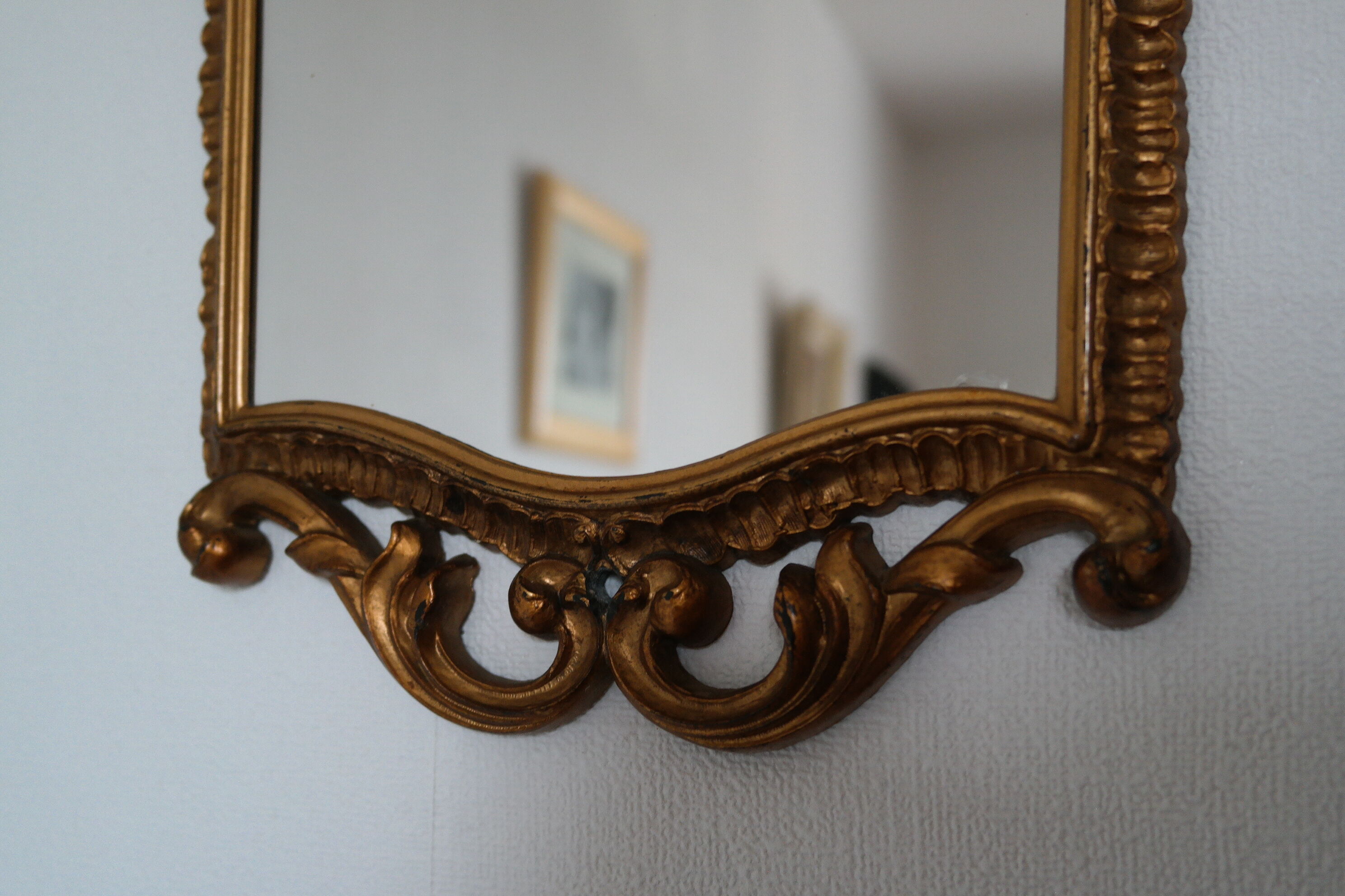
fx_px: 1345
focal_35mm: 36
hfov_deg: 53.1
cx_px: 672
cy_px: 448
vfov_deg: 36.9
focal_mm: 24
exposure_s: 1/50
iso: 800
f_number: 4
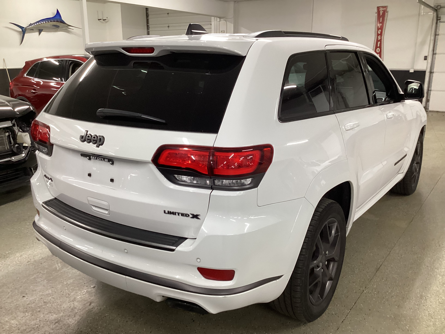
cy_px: 167
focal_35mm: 31
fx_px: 399
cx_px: 222
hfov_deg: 58.4
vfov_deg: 45.4
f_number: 2.4
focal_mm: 3.3
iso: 200
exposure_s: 1/50
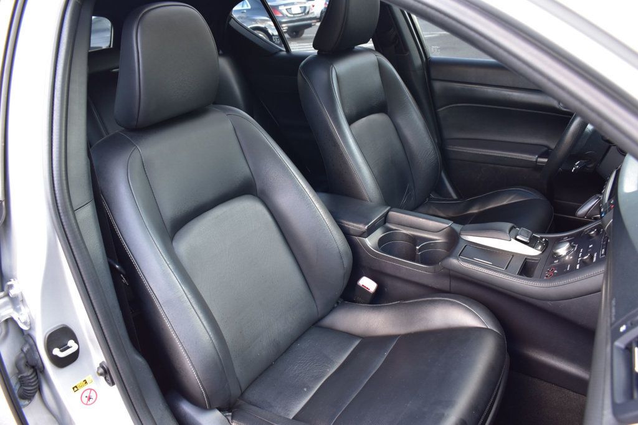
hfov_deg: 67.4
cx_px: 319
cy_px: 212
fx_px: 478
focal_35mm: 27
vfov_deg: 47.9
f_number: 6.3
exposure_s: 1/20
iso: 400
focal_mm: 18
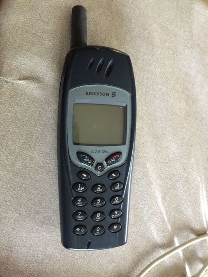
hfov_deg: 48.2
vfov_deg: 61.7
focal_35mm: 29
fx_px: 232
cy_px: 138
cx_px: 104
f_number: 2.2
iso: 200
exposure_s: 1/8
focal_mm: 4.15
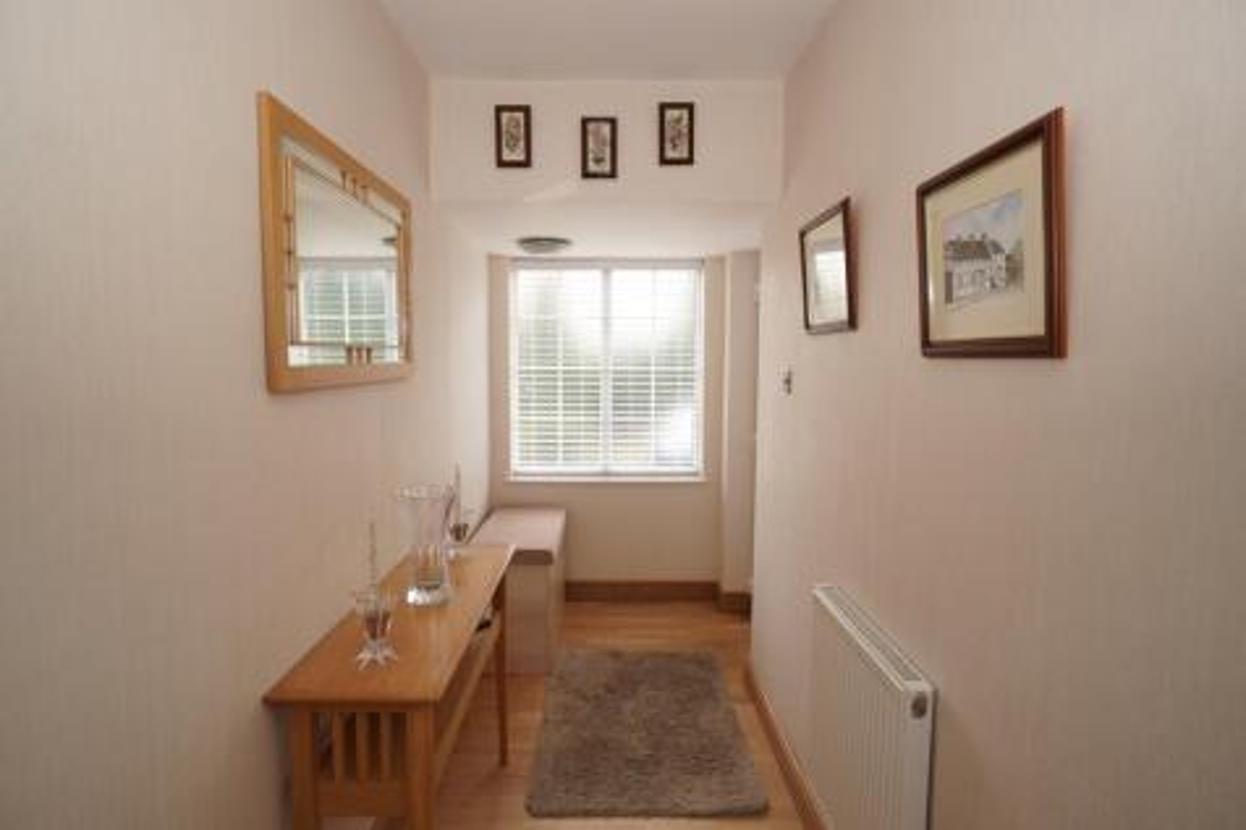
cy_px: 415
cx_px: 623
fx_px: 675
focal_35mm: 20
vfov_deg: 63.2
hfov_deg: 85.4
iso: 400
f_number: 4
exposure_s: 1/160
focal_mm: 13
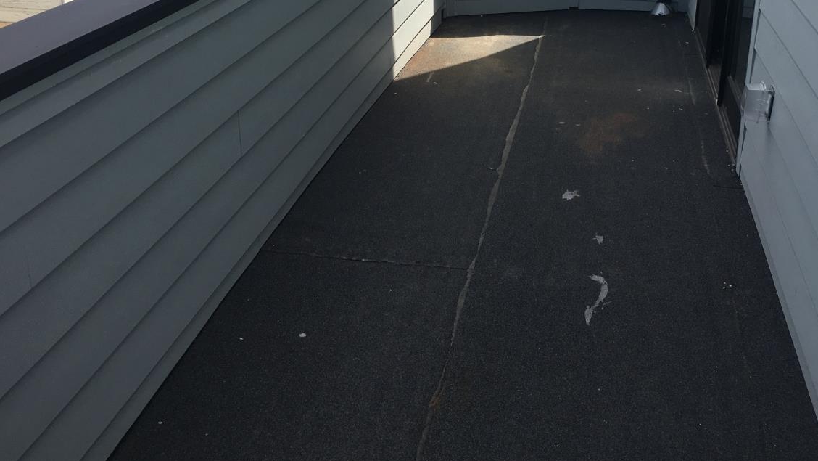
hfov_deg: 48.2
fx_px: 911
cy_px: 54
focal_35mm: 42
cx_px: 462
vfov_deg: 27.4
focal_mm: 4.15
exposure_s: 1/1202
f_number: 2.2
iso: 25
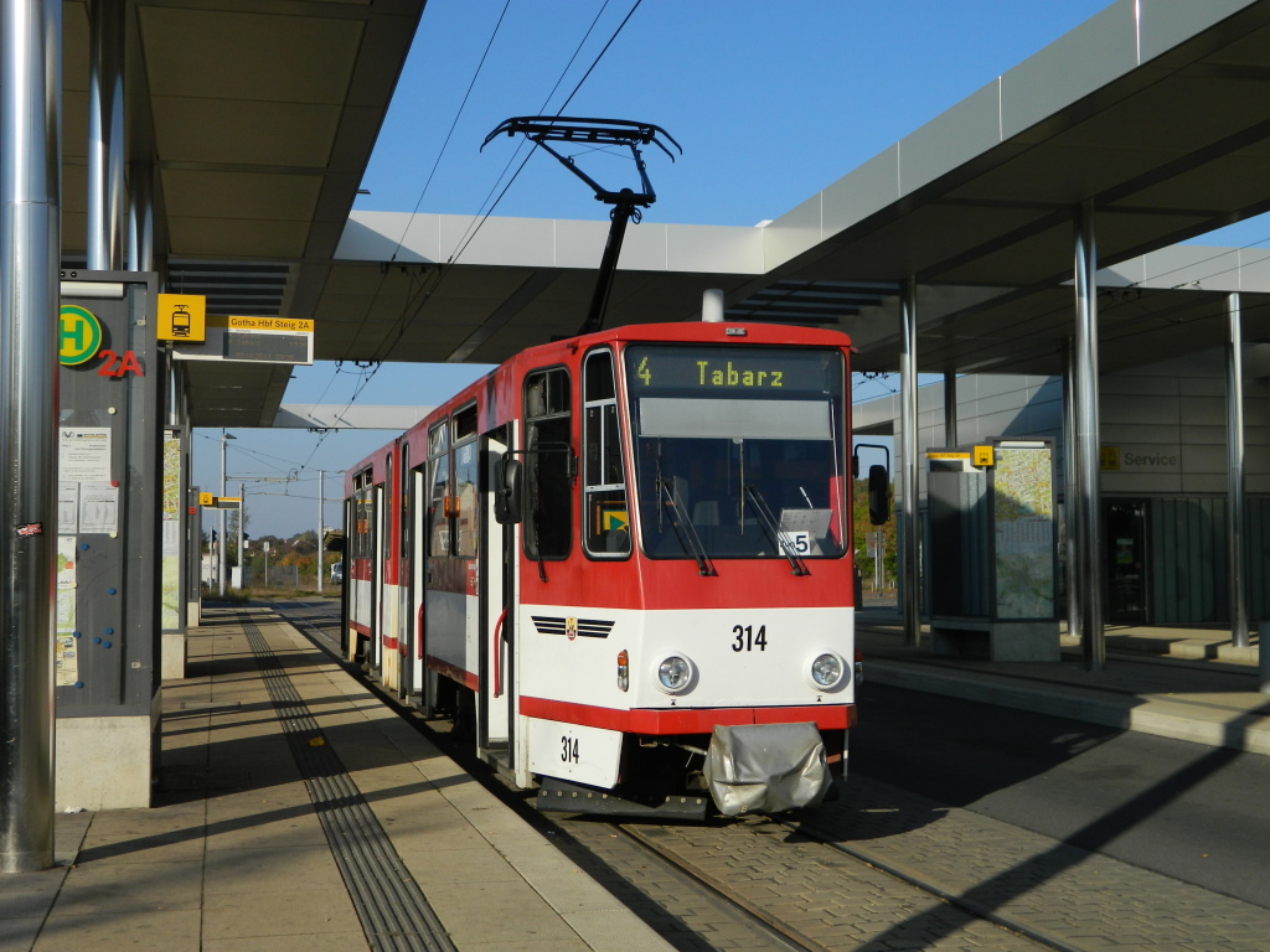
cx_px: 635
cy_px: 476
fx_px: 1724
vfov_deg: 30.9
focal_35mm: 47
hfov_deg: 40.4
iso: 80
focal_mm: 8.4
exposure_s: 1/160
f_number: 10.2
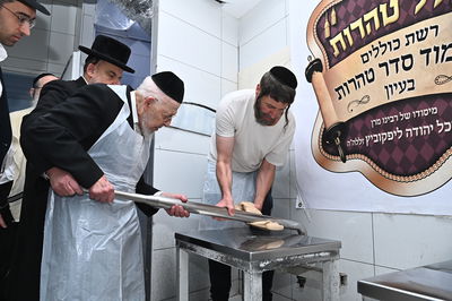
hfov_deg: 63.7
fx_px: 364
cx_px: 226
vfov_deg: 44.9
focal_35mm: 29
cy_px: 150
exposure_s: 1/200
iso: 1000
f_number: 8
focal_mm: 29
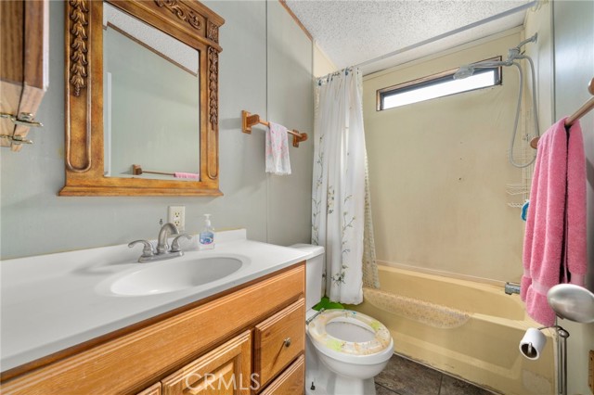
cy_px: 198
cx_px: 297
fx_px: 214
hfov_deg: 108.4
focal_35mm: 13
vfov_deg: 85.4
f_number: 7.1
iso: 400
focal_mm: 13
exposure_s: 1
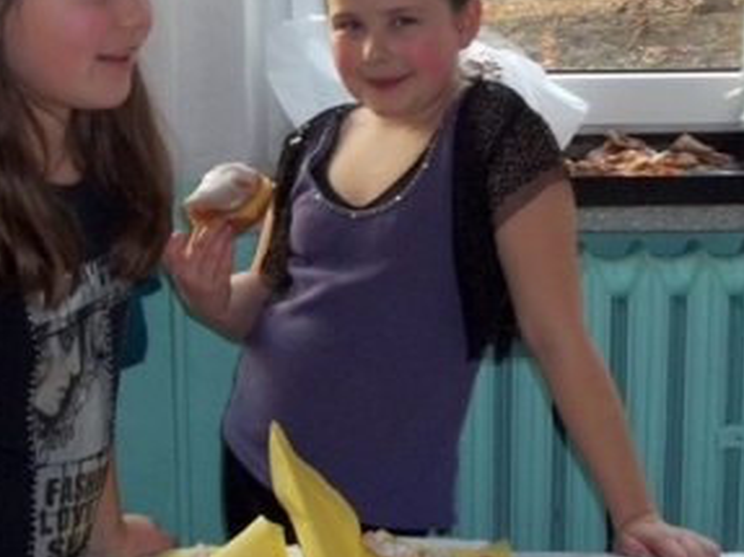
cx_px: 220
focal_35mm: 67
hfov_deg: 28.7
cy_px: 70
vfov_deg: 21.5
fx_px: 1439
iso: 160
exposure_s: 1/30
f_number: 2.9
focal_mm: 5.7
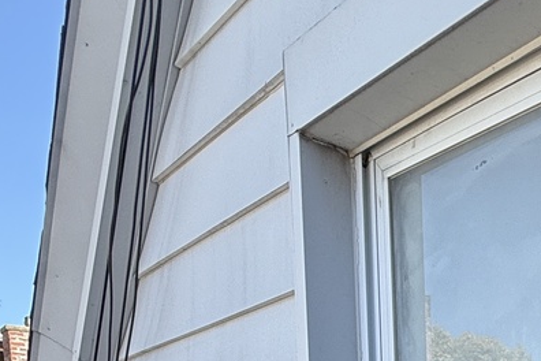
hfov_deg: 32.3
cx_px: 616
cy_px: 610
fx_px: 796
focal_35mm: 53
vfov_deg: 20.1
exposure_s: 1/400
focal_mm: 2.22
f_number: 2.2
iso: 50
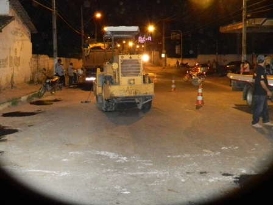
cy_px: 102
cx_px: 136
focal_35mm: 46
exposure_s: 1/30
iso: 3200
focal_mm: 8.1
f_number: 4.2
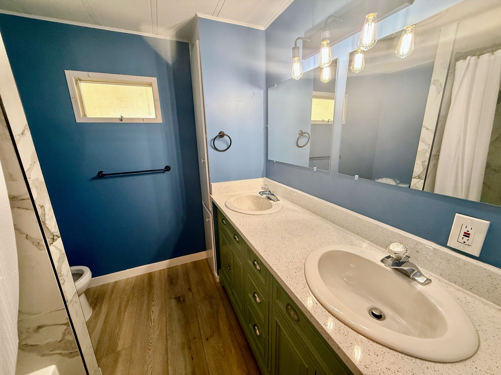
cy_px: 188
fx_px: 203
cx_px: 250
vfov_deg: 85.7
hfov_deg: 102.1
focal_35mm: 14
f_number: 2.2
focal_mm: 2.22
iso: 250
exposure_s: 1/120
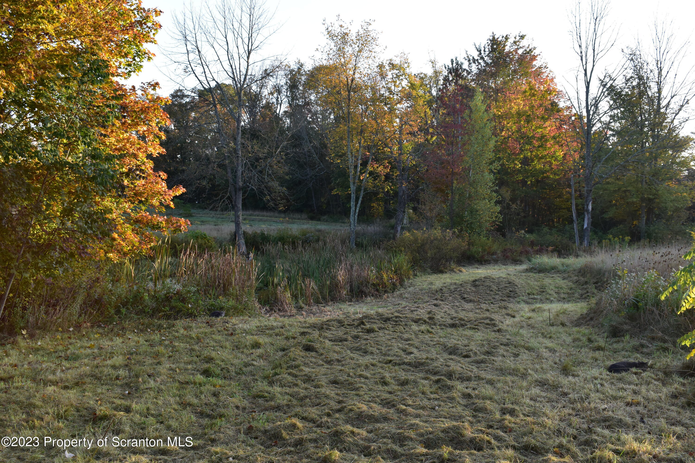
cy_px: 232
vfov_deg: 36.9
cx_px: 348
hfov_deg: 53.1
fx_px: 695
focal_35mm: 36
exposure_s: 1/100
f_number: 9
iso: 400
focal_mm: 24
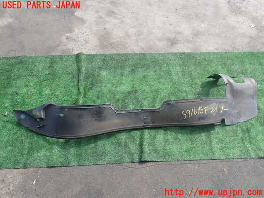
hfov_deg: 60.0
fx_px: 229
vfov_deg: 46.8
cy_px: 99
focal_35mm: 30
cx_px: 132
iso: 100
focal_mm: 5.4
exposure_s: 1/320
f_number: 3.2
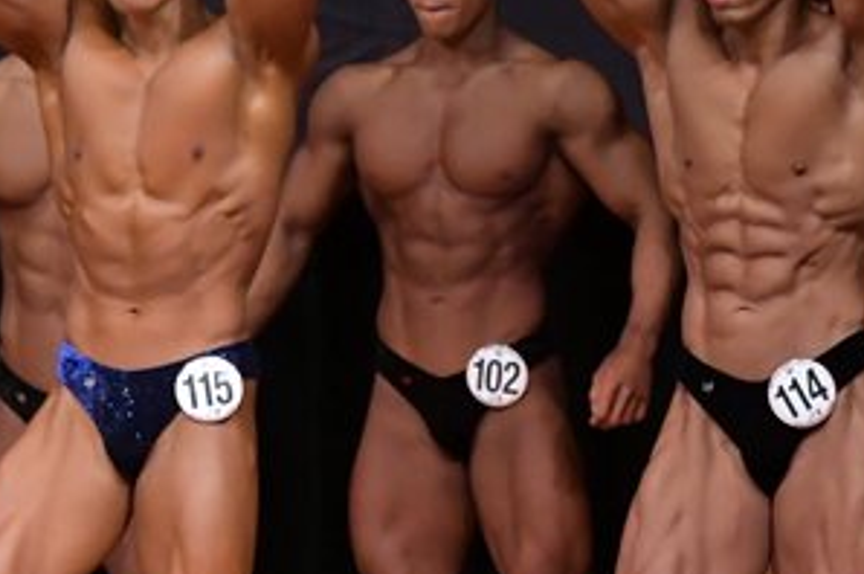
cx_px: 634
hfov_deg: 3.1
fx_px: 15894
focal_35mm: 663
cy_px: 438
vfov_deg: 2.1
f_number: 5.6
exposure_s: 1/400
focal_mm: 170
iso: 5000
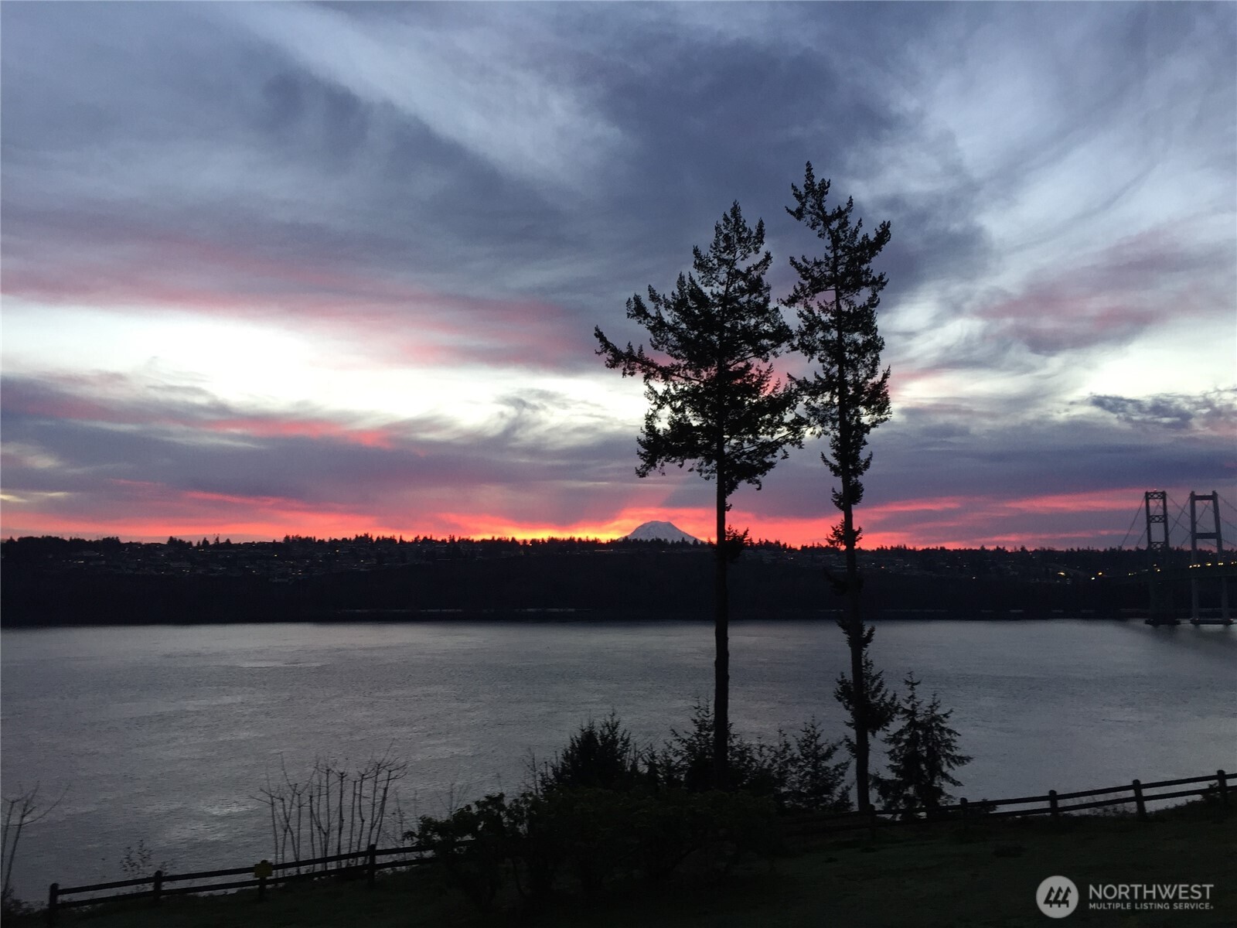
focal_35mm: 29
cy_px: 464
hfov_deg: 61.7
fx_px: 1036
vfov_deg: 48.2
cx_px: 618
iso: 50
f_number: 2.2
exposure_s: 1/30
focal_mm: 4.15
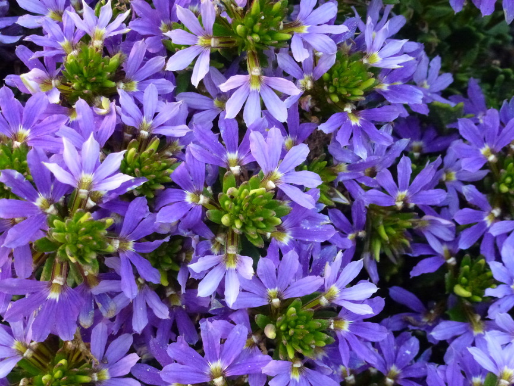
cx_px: 257
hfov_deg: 32.7
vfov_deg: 24.8
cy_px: 193
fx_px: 876
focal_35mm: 59
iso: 800
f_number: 4.4
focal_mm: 10.1
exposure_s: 1/100
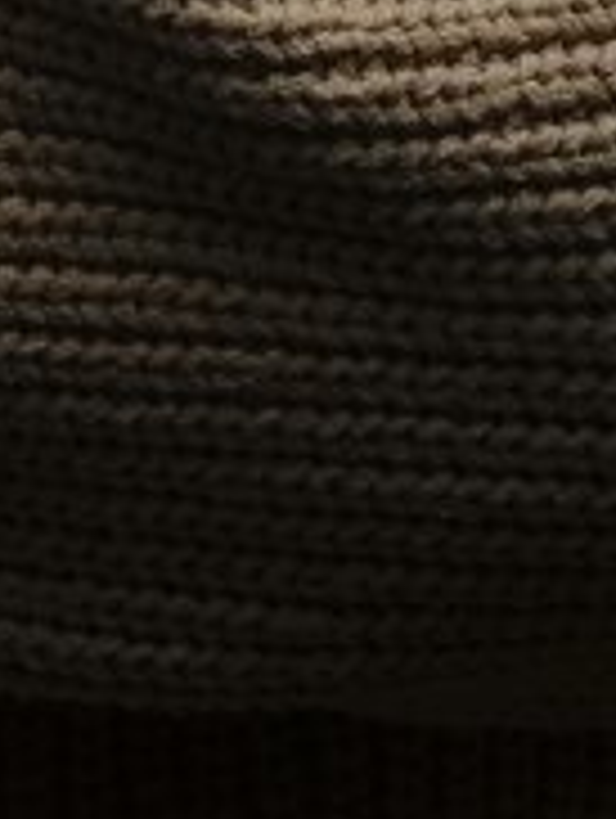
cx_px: -937
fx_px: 16783
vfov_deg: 2.7
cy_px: -2097
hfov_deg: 2.1
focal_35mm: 709
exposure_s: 1/250
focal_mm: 56
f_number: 11
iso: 160
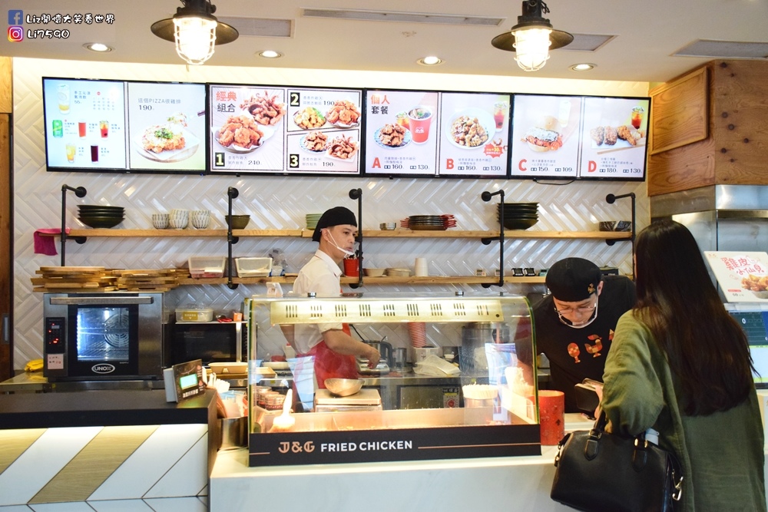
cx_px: 384
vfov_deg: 38.4
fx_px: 736
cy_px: 256
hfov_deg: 55.1
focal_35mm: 34
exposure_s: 1/160
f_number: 5
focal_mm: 23
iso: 4000
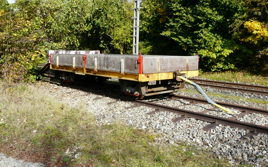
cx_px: 134
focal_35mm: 33
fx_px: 241
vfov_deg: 38.3
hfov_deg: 58.2
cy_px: 75
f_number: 5.6
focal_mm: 5
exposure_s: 1/200
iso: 100
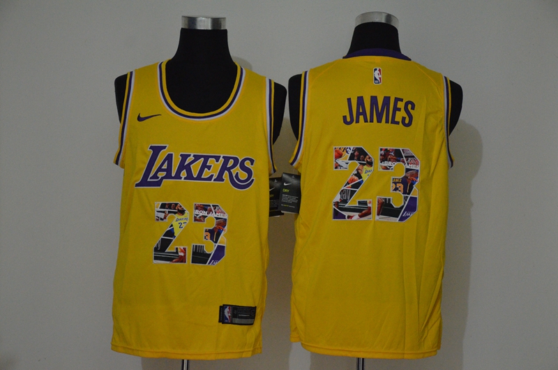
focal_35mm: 72
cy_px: 185
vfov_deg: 18.8
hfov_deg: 28.1
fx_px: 1114
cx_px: 279
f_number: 4.5
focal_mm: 48
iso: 4000
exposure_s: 1/80
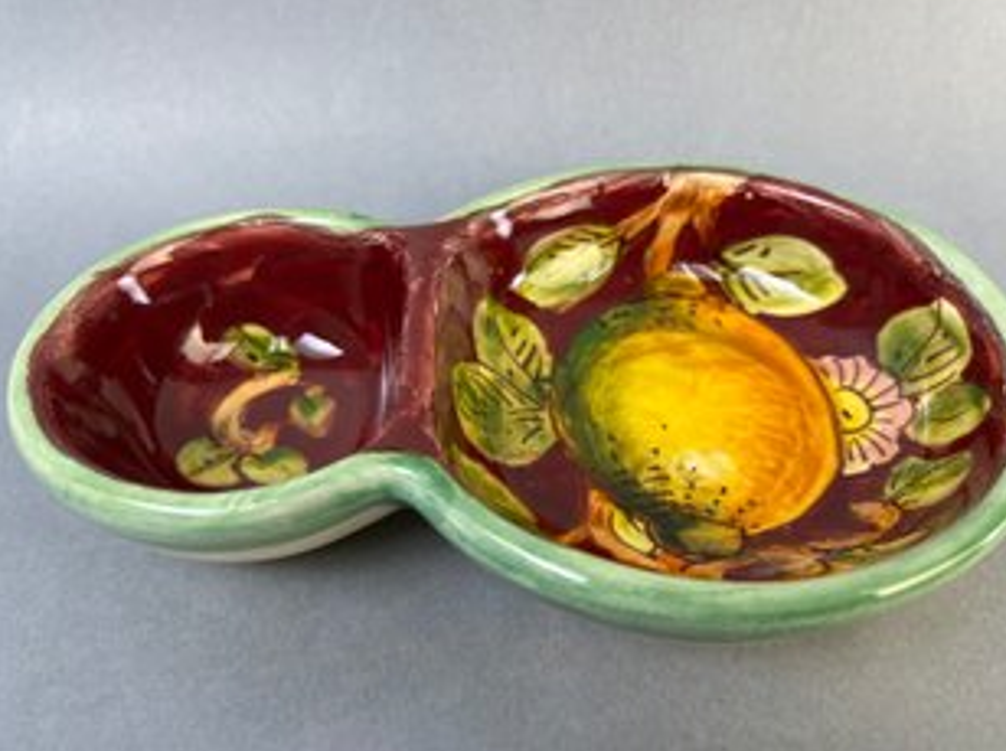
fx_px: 841
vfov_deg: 48.1
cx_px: 524
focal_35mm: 29
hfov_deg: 61.7
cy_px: 387
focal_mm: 5.7
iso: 64
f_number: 1.5
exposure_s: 1/120
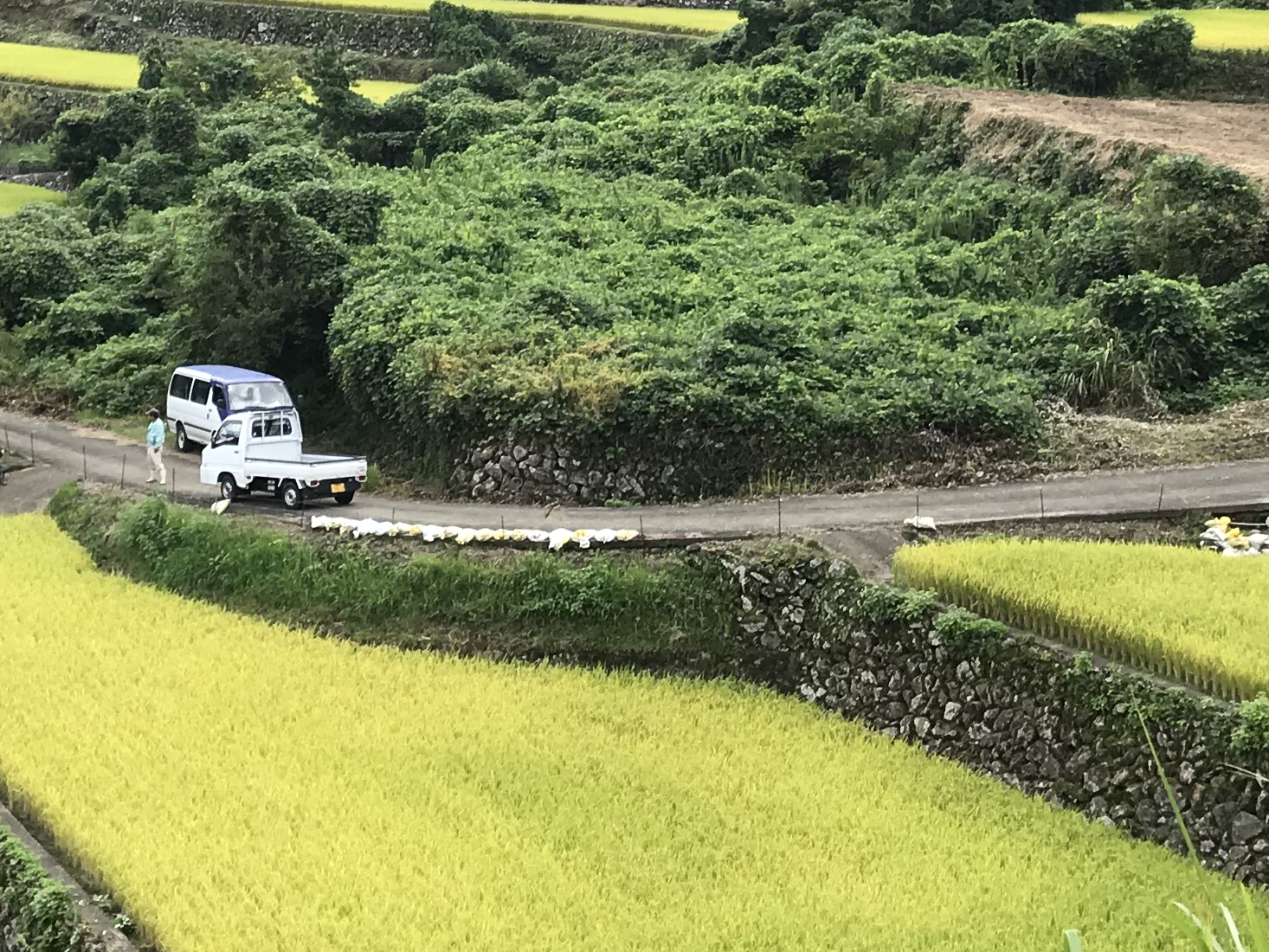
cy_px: 203
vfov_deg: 19.0
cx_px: 454
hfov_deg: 25.2
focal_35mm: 77
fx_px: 2823
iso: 20
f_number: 1.8
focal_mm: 3.99
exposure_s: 1/704
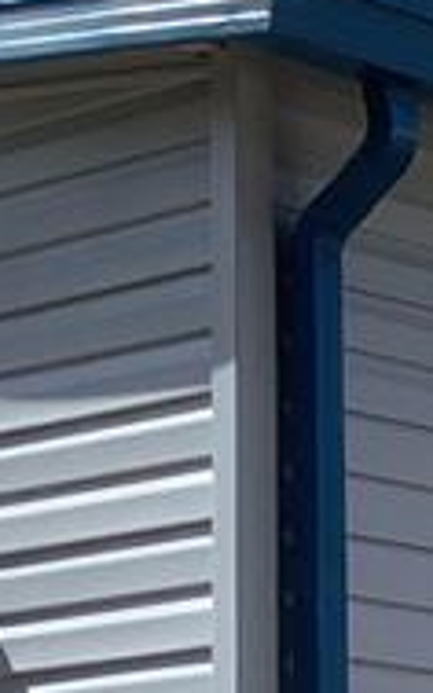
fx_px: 3363
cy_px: 1001
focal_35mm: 178
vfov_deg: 11.3
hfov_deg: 6.3
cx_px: 1571
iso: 25
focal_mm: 3.3
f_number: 2.4
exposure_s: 1/799
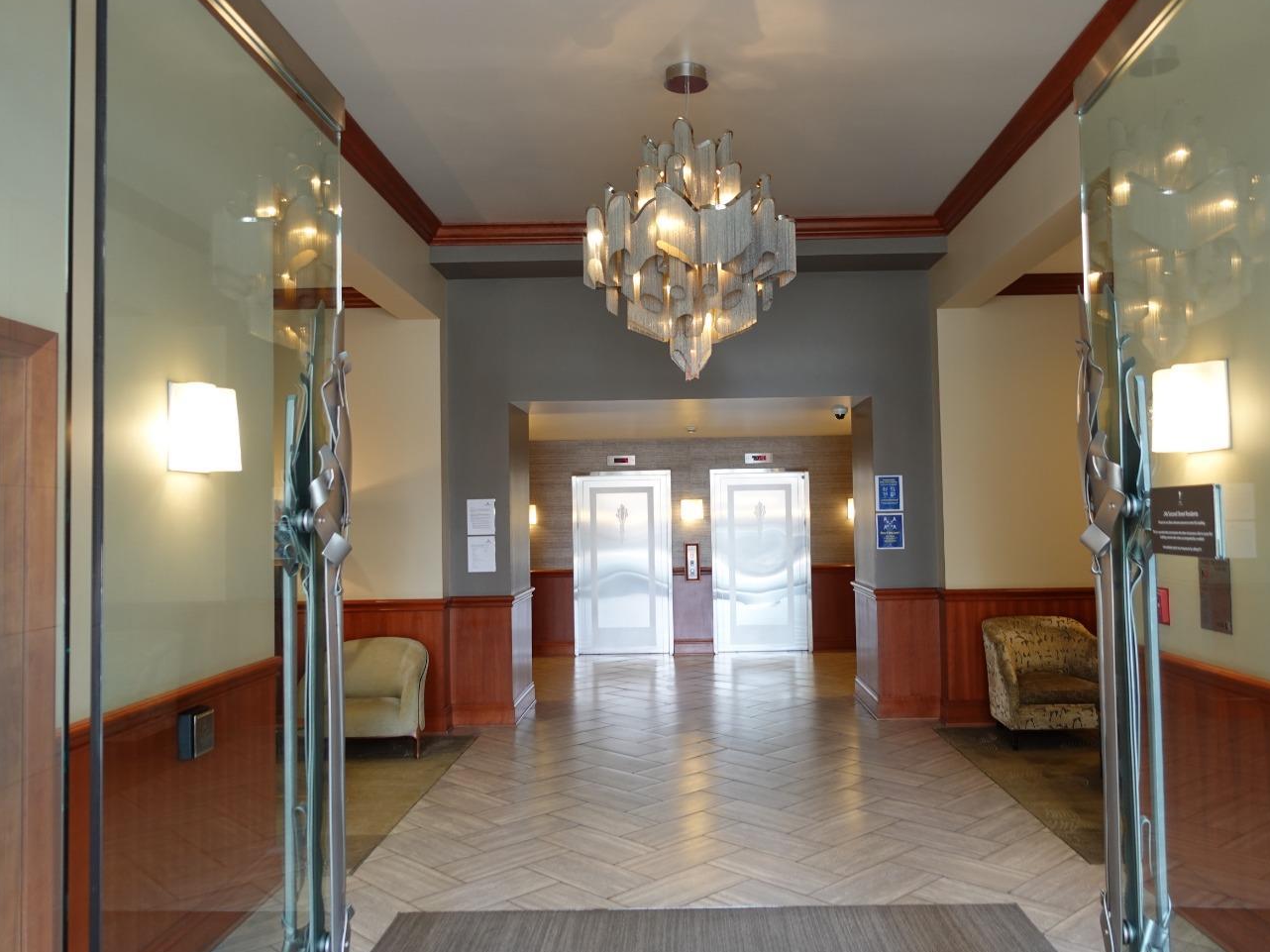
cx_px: 677
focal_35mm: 27
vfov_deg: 51.3
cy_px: 472
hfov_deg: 65.3
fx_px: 990
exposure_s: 1/30
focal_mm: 9.4
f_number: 2.2
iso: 125
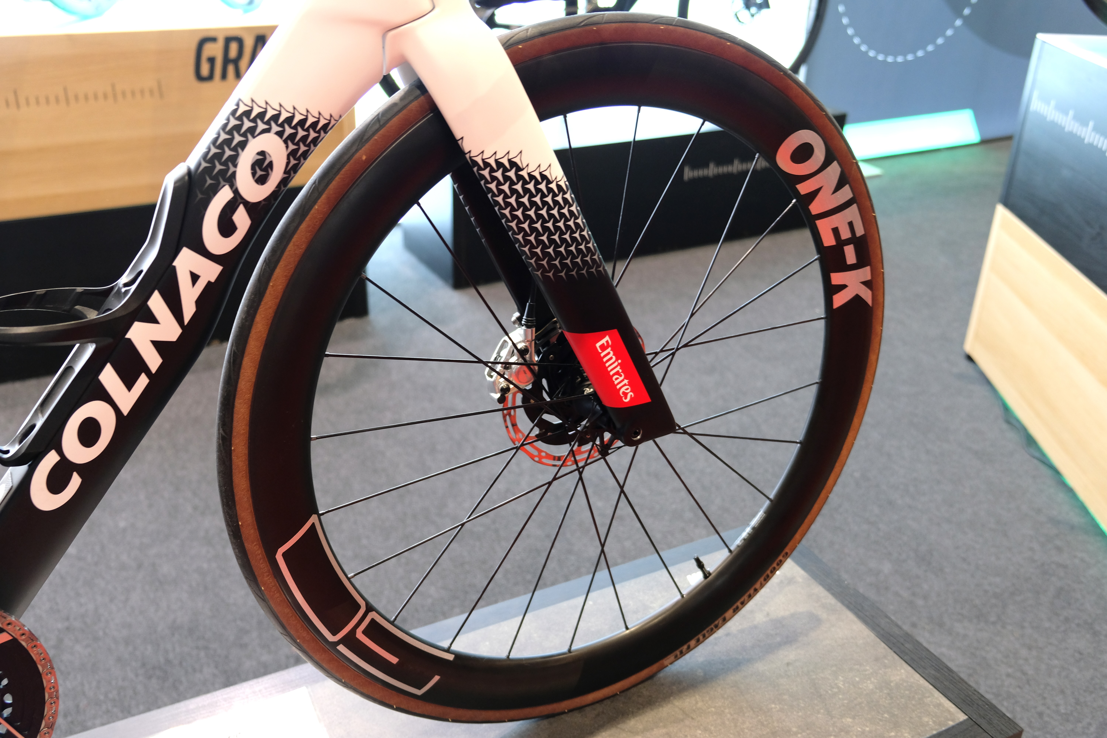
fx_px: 984
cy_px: 369
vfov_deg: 41.1
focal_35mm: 32
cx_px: 554
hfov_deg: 58.7
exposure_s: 1/27
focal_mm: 21.4
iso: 800
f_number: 3.2
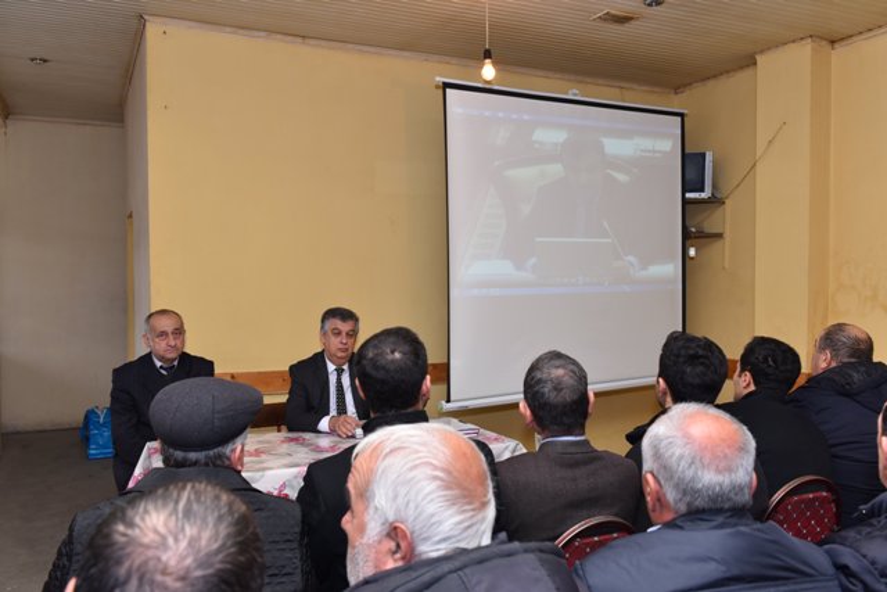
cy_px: 296
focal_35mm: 32
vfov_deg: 41.1
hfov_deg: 58.7
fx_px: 789
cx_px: 444
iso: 800
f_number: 6.3
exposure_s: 1/160
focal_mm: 32
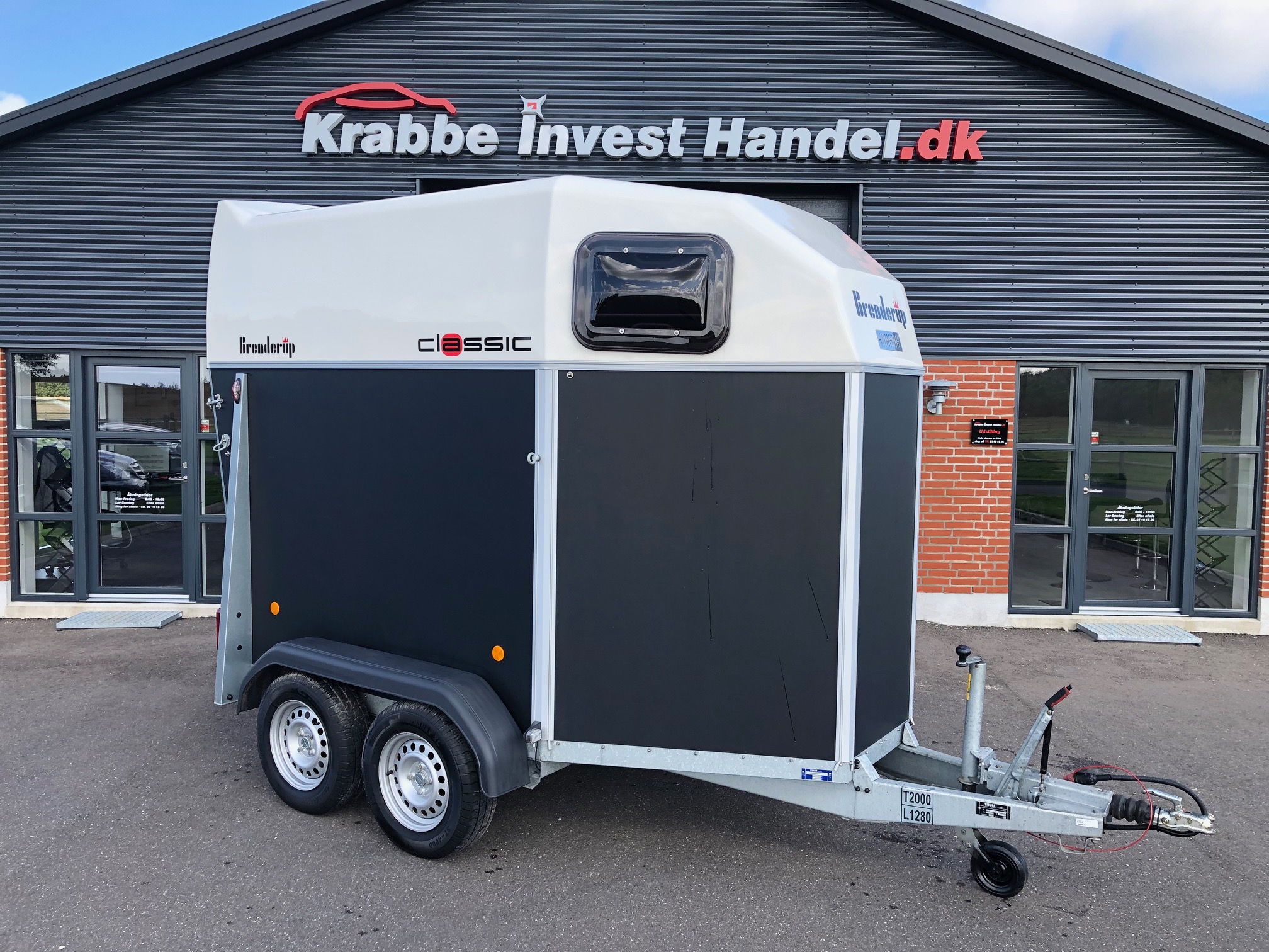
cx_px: 634
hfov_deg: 63.4
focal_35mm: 28
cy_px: 476
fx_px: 1026
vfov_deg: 49.7
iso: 20
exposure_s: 1/578
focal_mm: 3.99
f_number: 1.8
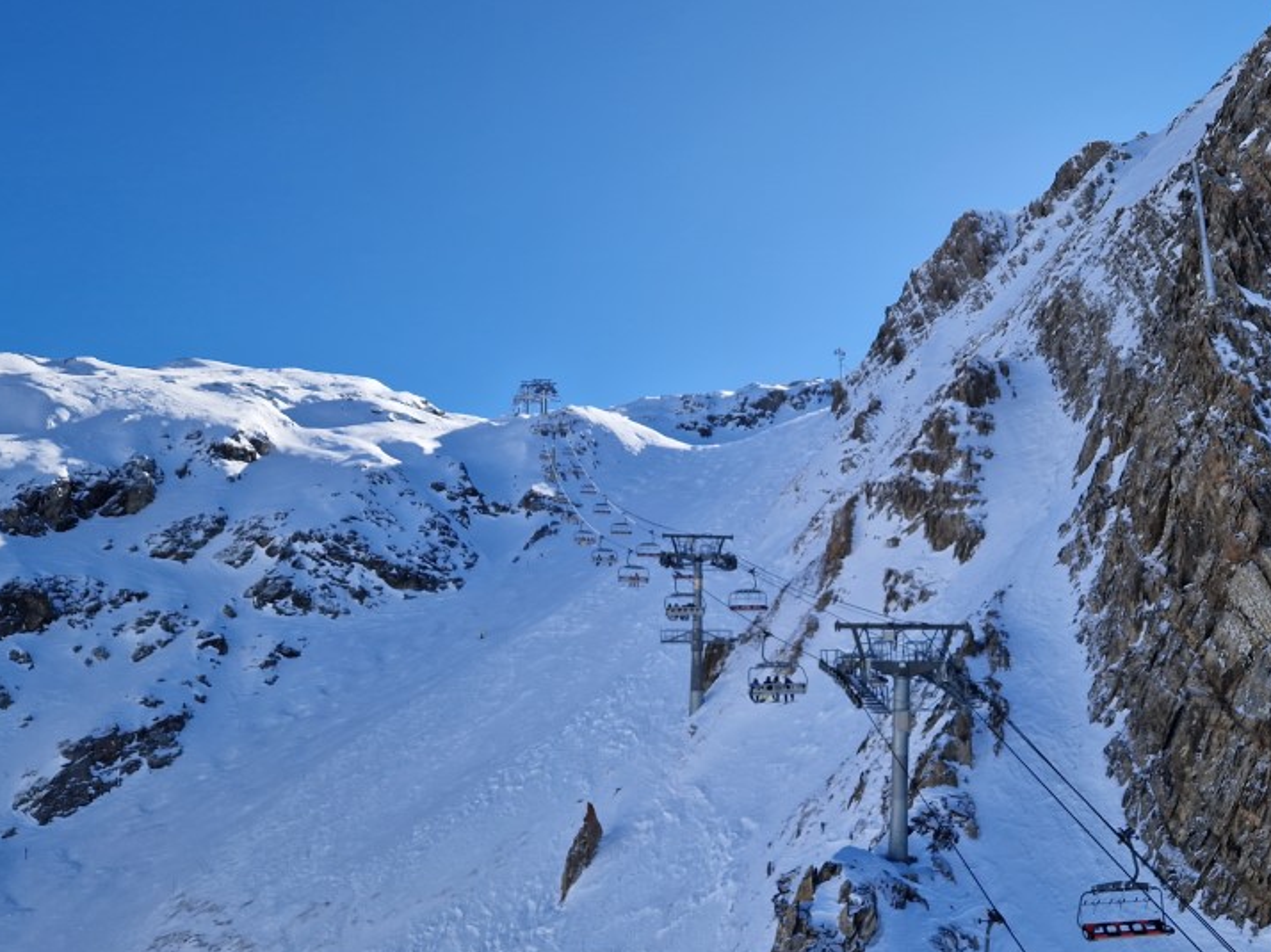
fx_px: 1211
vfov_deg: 42.8
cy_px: 561
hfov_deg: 54.8
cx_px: 780
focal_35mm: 33
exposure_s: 1/2048
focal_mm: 5.4
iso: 50
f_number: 1.8
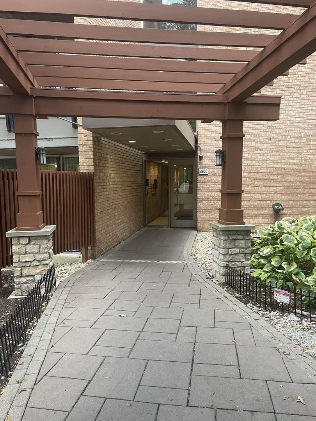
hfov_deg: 53.1
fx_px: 316
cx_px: 158
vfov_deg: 67.3
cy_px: 210
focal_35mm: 26
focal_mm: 4.2
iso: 125
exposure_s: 1/72
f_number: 1.6
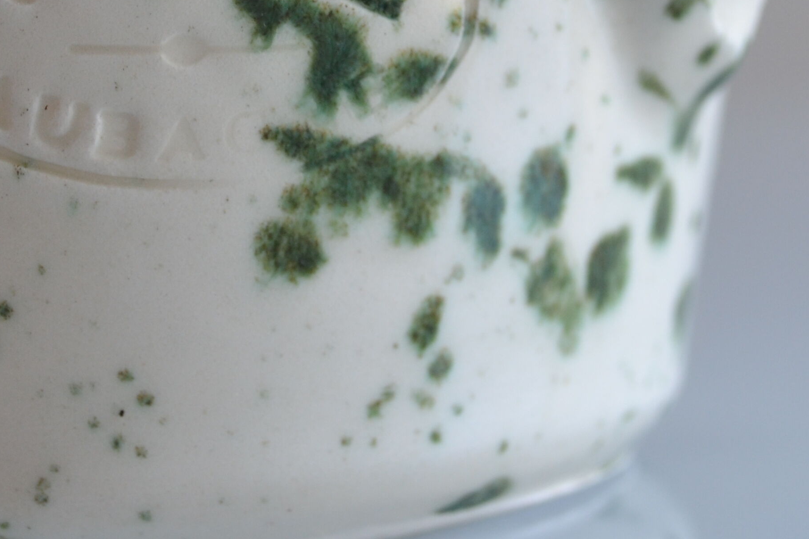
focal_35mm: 122
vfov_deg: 11.2
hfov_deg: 16.7
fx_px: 2742
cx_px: 245
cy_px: 26
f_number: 4.8
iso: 400
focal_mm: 32
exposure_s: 1/40
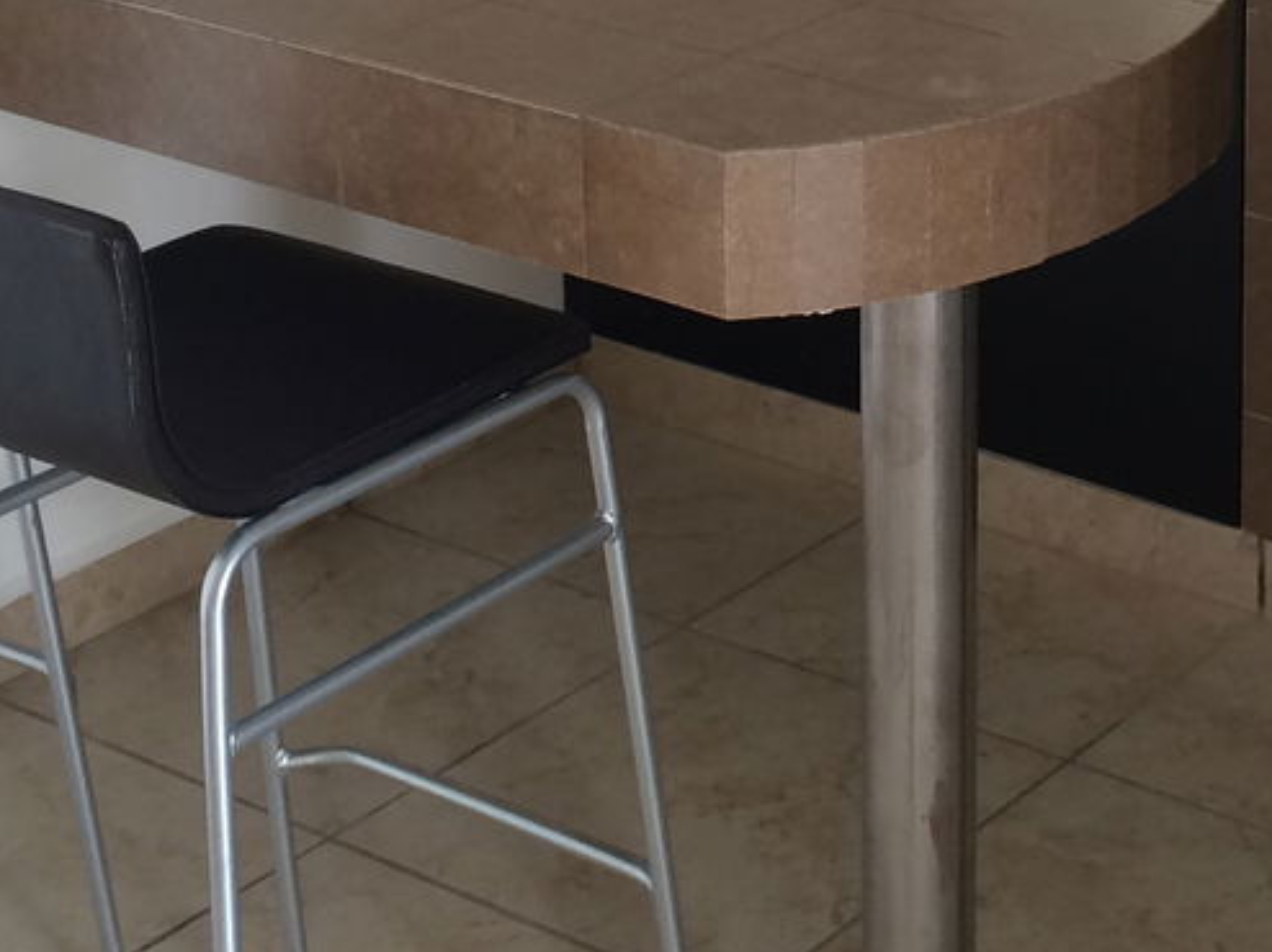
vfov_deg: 15.1
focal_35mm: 94
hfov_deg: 20.5
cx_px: 1130
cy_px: -252
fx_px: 3452
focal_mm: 4.15
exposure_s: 1/30
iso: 50
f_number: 2.2
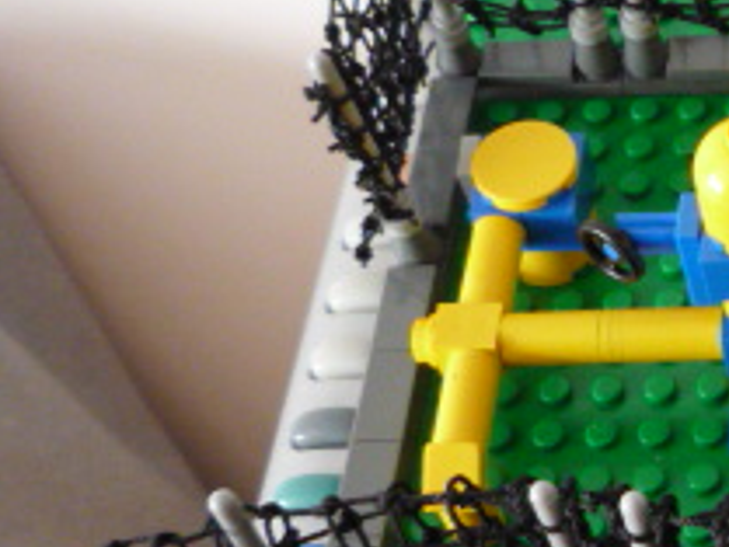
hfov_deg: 19.0
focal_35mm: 92
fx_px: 1939
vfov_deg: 16.1
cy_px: 286
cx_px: 1057
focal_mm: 5.2
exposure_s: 1/8
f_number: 3.3
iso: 400
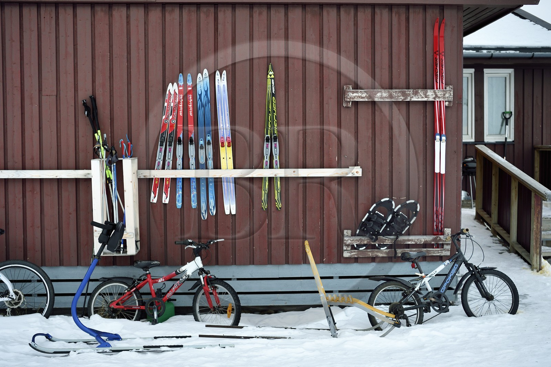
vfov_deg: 29.2
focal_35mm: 46
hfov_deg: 42.8
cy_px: 184
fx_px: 704
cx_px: 276
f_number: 3.5
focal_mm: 46
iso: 400
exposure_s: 1/125
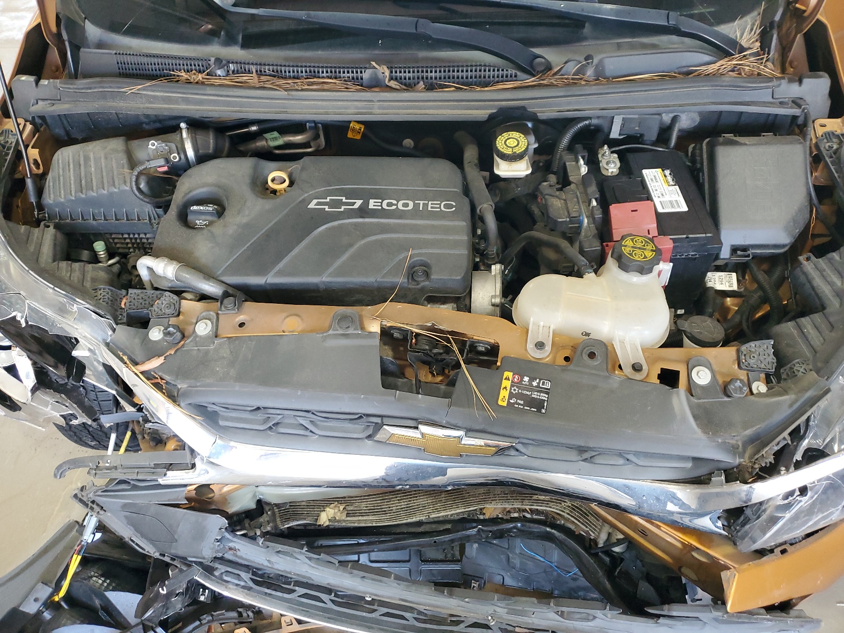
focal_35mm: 26
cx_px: 422
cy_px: 316
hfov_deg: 67.3
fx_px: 634
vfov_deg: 53.1
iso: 222
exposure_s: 1/60.2
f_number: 1.5
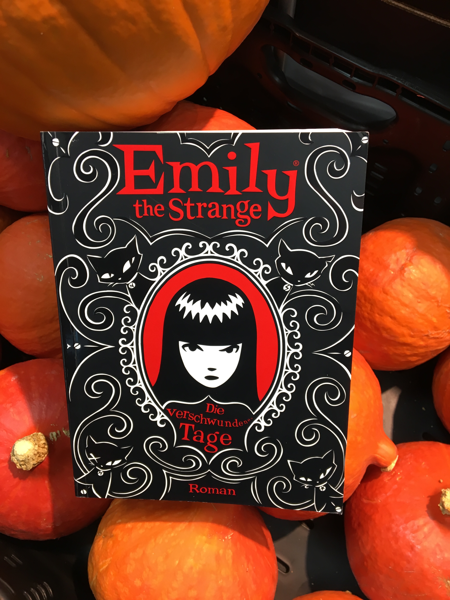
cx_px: 225
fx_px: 503
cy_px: 300
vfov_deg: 61.7
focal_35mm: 29
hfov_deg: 48.2
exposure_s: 1/33
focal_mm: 4.15
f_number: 2.2
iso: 64
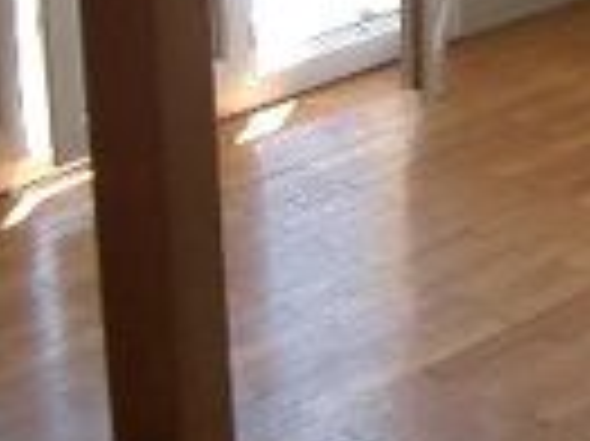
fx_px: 2180
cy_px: -126
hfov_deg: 15.0
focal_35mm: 128
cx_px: 644
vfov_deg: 11.3
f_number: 2.6
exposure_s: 1/125
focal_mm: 5.8
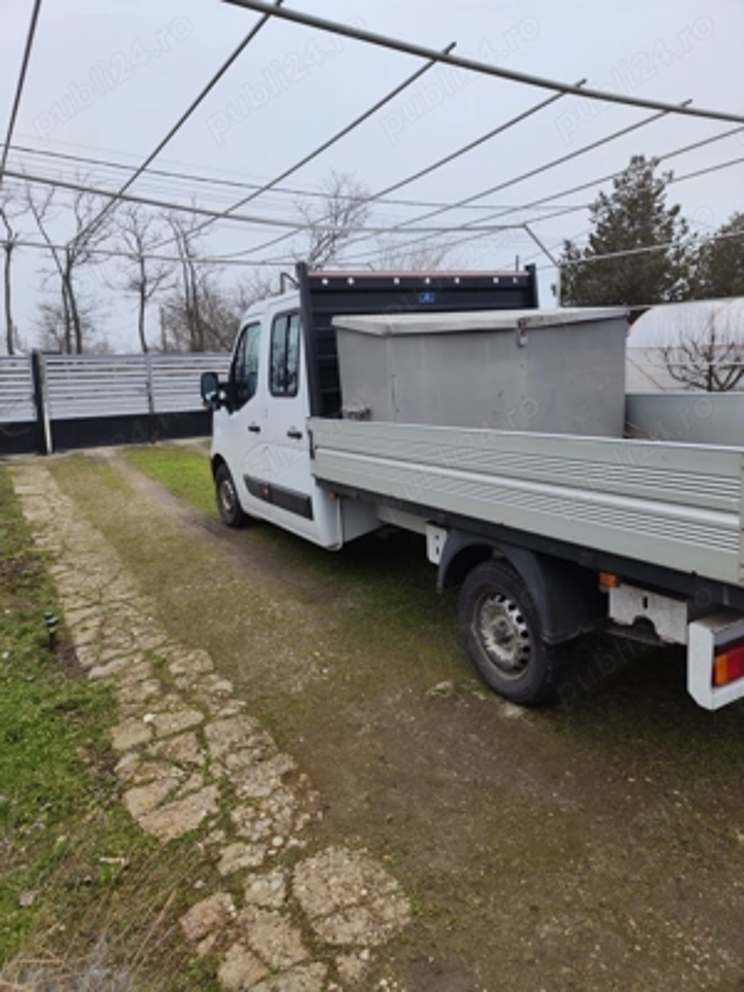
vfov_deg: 71.6
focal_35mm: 24
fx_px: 688
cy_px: 496
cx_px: 372
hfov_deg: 56.8
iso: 50
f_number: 1.88
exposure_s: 1/912
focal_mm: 5.59
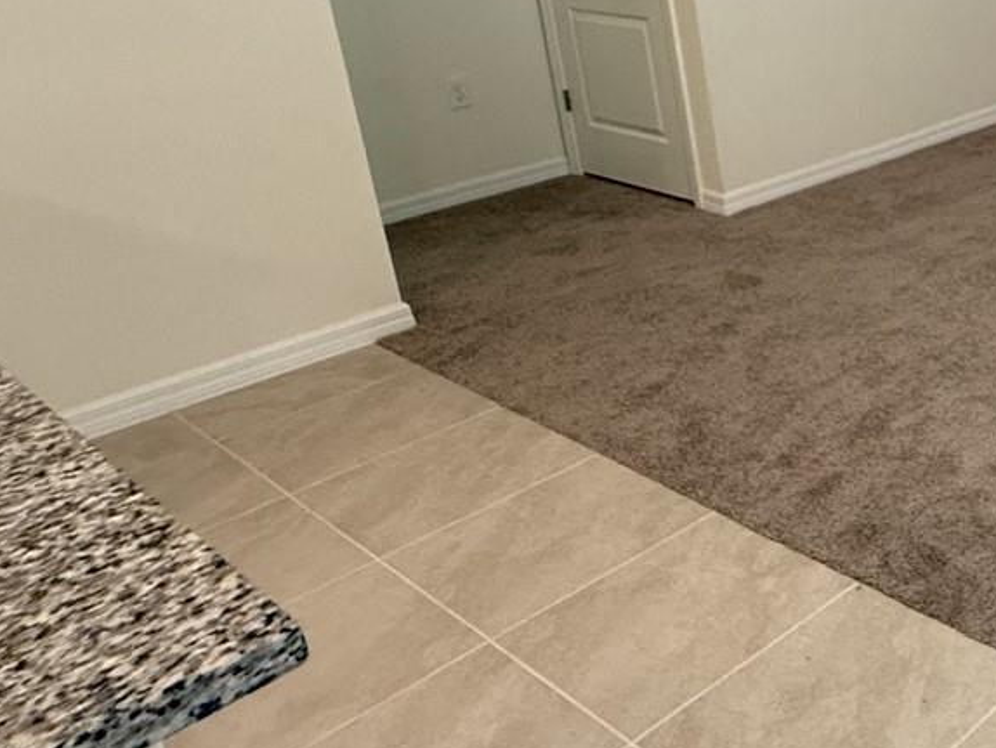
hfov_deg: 35.5
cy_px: 106
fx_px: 1123
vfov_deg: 35.2
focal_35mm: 39
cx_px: 1242
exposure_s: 1/120
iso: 320
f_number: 2.2
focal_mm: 2.22
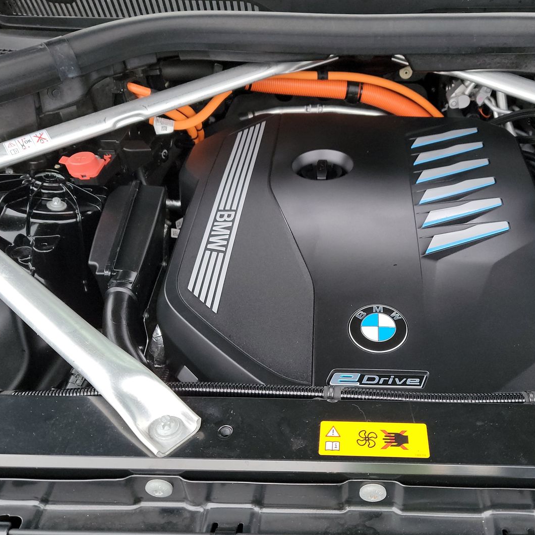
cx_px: 339
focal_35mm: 32
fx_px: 560
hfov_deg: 50.5
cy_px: 277
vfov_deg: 51.1
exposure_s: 1/59
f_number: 1.8
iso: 742
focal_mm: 6.7
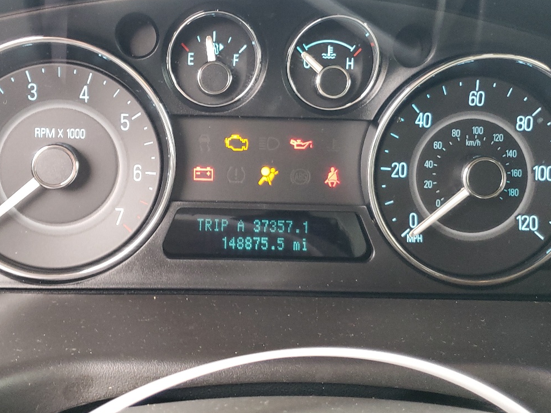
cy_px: 136
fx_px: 669
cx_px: 239
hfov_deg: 44.7
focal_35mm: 42
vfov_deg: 34.0
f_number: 1.5
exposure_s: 1/60.2
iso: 155
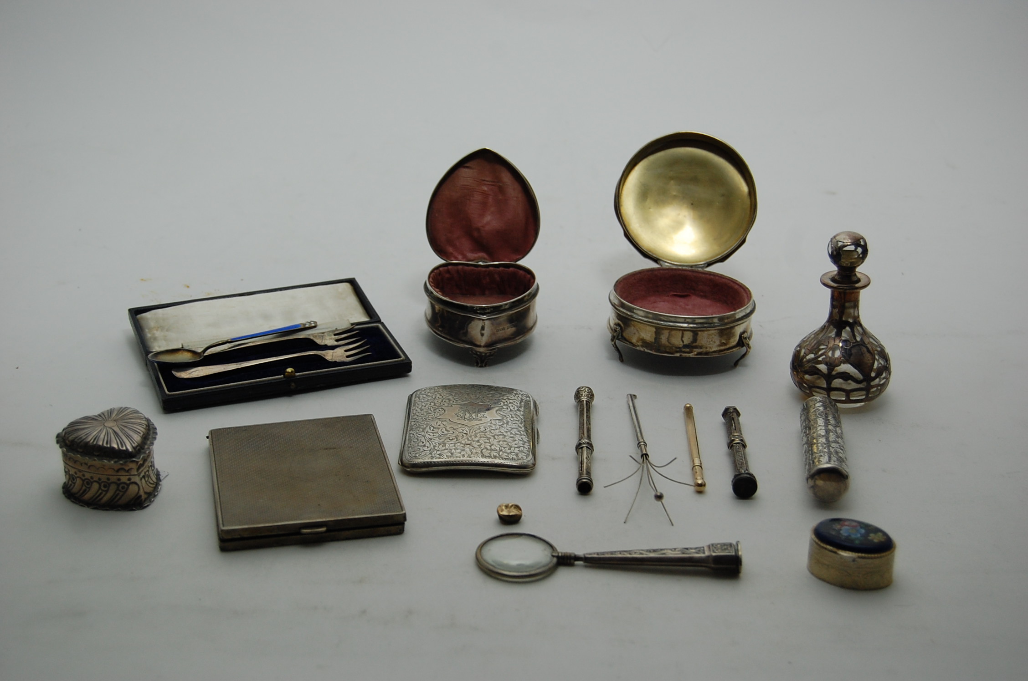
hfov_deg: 37.9
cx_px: 514
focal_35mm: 52
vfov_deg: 25.7
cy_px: 340
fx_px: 1497
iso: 400
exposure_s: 1/125
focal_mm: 35
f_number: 5.6
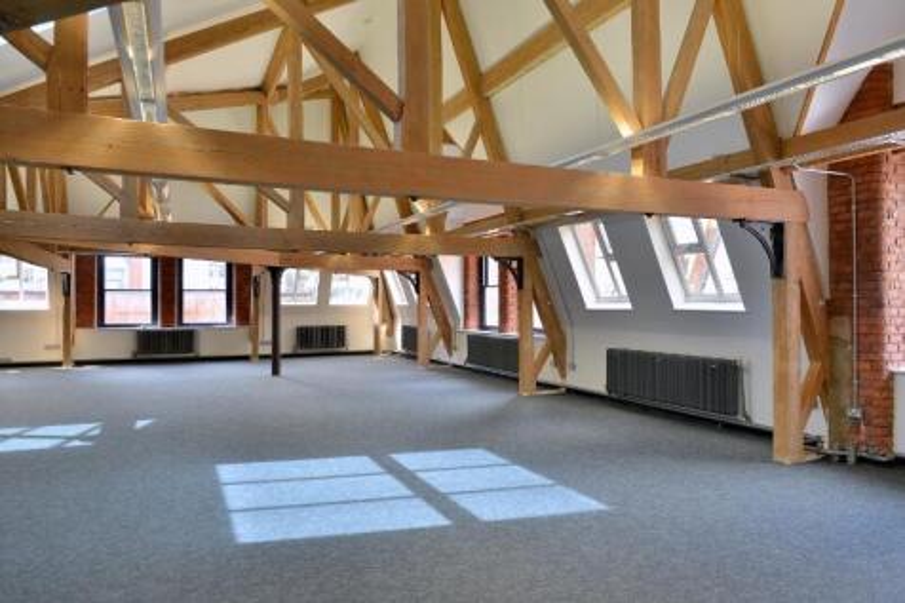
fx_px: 653
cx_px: 452
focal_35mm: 26
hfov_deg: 69.4
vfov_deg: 49.5
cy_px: 302
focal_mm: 26
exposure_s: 1/100
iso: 500
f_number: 4.5
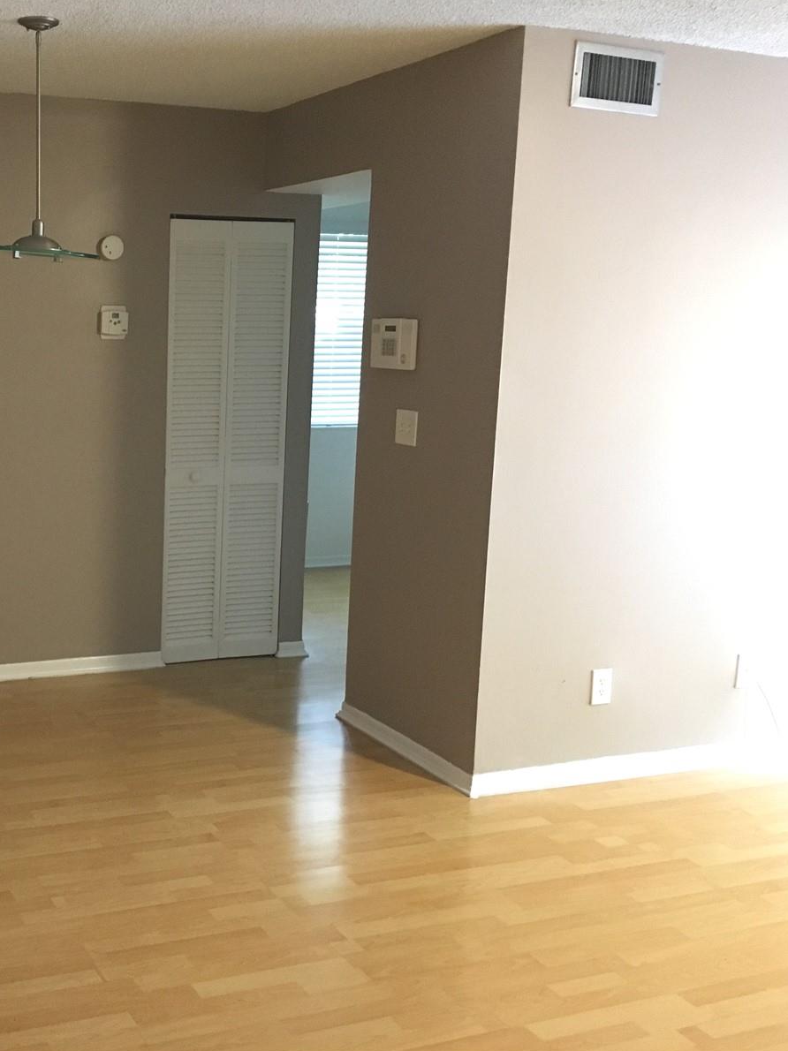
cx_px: 99
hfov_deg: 35.0
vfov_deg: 47.9
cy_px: 526
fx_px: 1184
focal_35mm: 39
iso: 200
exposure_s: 1/20
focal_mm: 4.15
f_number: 2.2
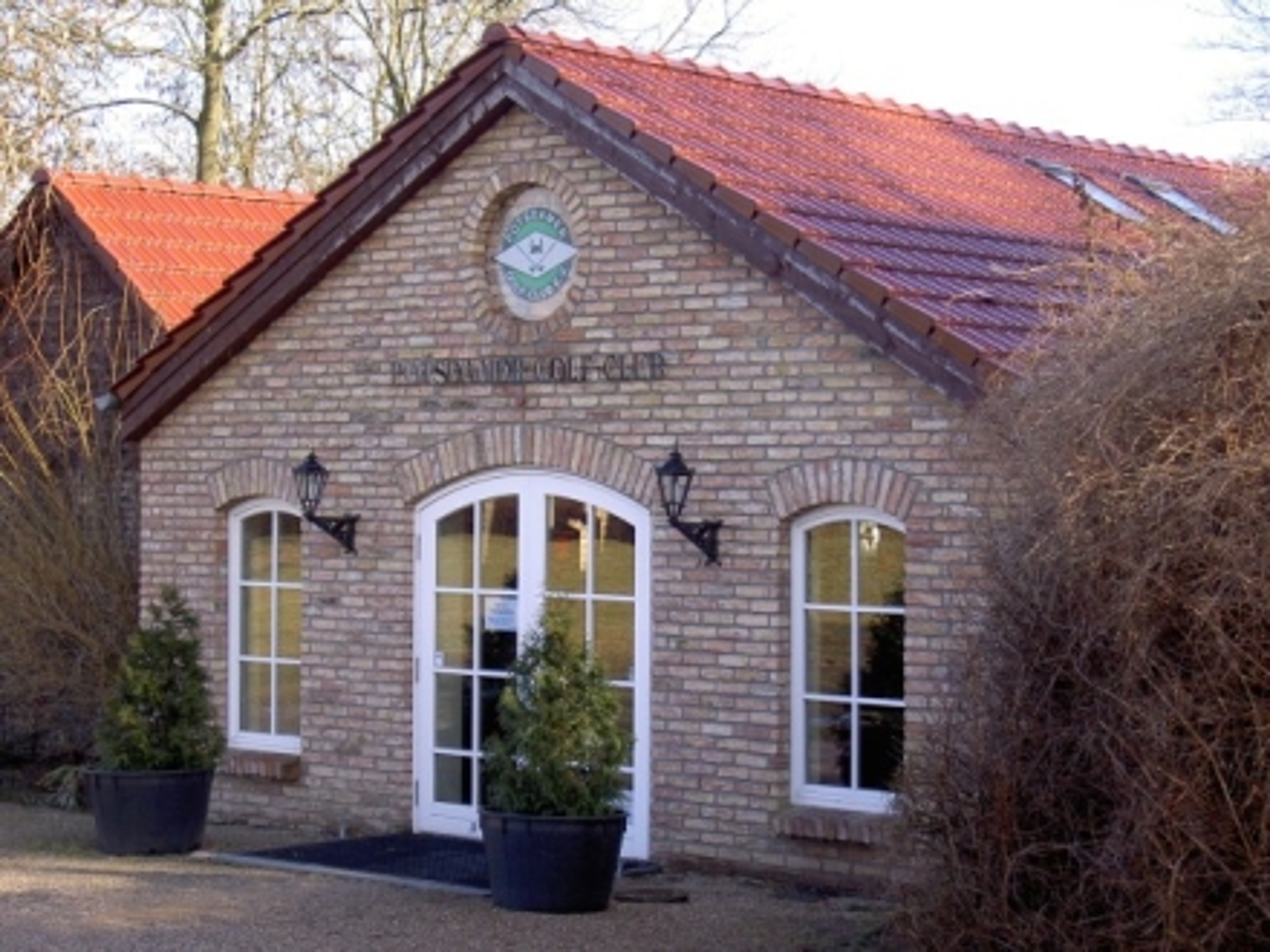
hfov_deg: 26.0
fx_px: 2752
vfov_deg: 19.6
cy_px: 476
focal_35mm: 75
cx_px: 635
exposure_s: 1/100
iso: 50
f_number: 4.2
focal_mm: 12.4
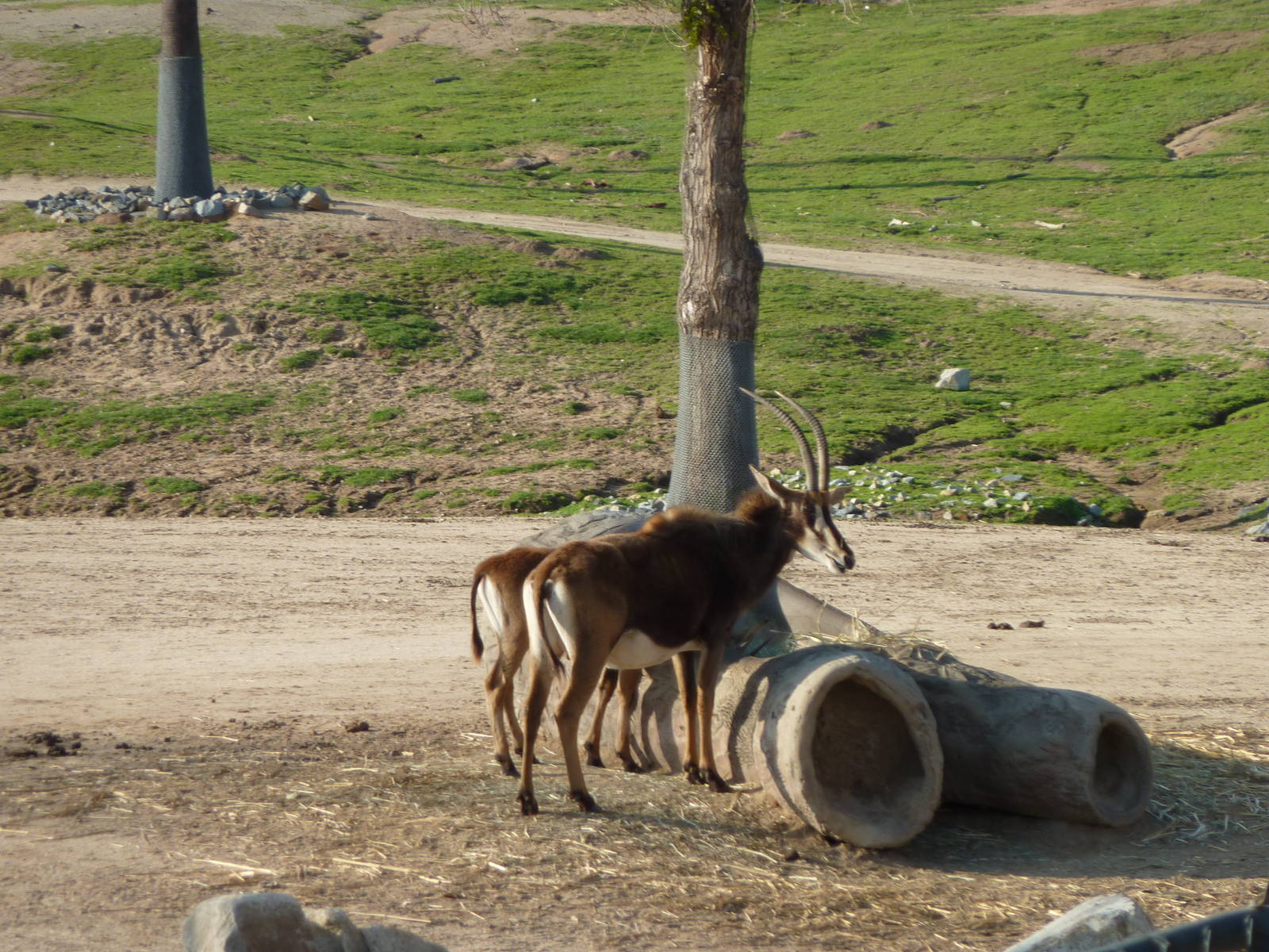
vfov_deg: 5.0
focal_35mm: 300
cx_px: 634
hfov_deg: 6.6
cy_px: 476
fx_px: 10998
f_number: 4.9
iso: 80
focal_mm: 49.2
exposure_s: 1/250
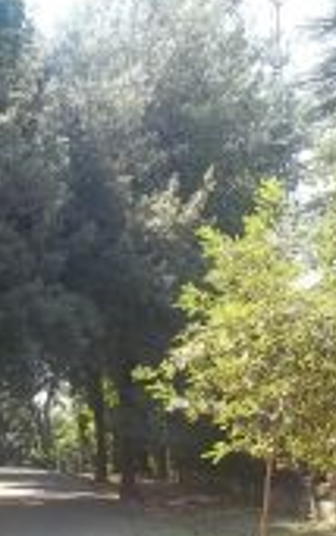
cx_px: -9
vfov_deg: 26.4
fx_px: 1142
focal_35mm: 78
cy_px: 317
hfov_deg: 16.4
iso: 64
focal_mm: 6.5
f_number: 3.1
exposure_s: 1/200
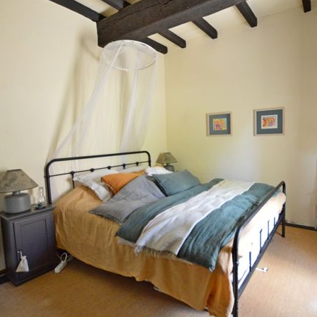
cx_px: 179
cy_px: 152
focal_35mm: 20
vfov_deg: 74.8
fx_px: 207
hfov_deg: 74.5
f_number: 3.5
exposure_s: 1/60
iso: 1400
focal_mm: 10
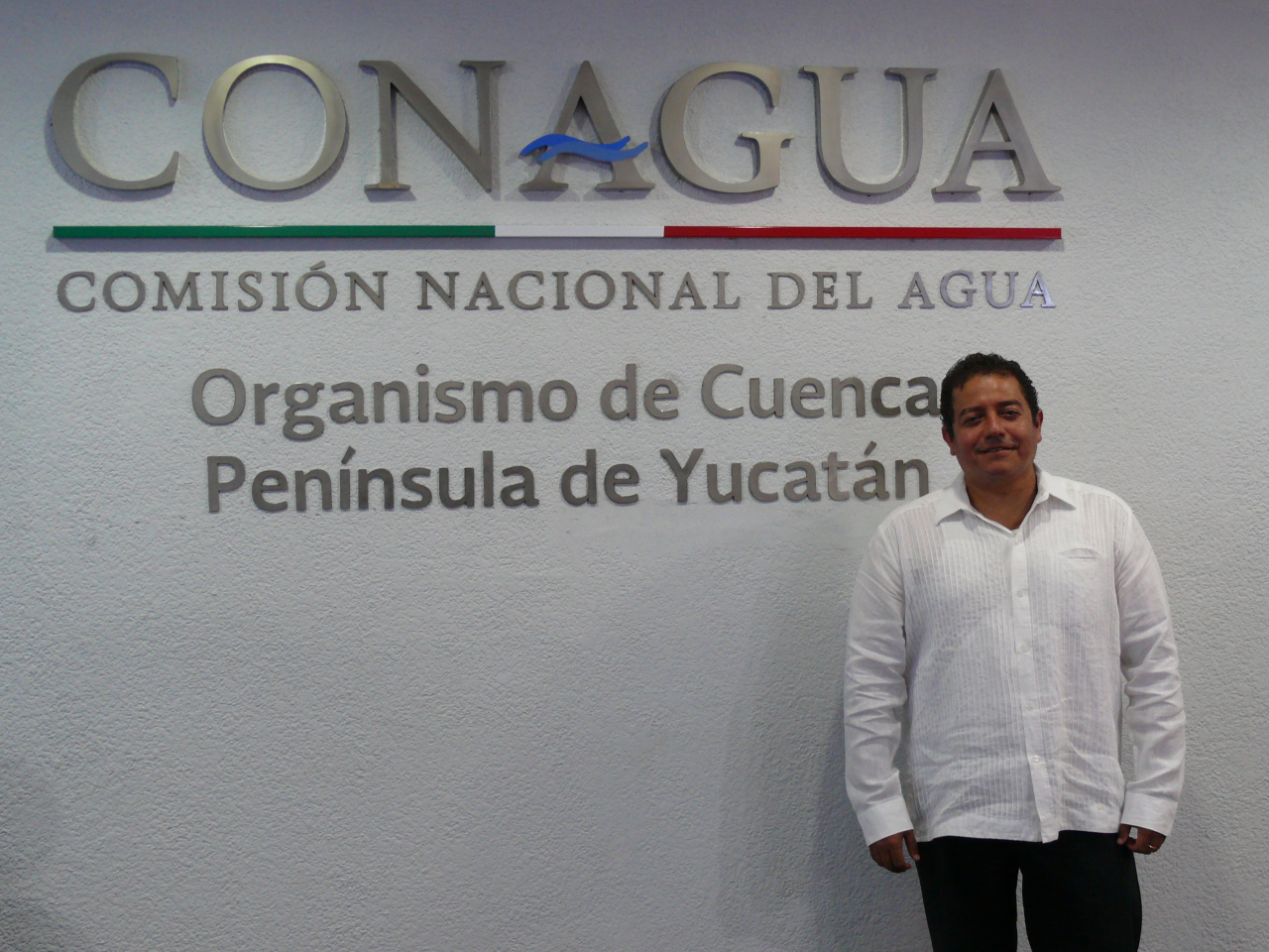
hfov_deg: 34.3
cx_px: 634
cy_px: 476
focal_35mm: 56
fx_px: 2053
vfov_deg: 26.1
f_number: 3.2
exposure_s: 1/15
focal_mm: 11.1
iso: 200
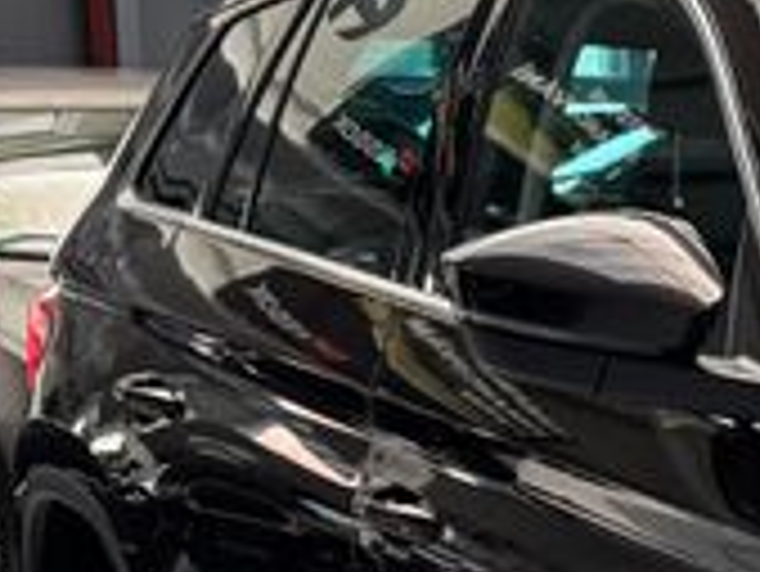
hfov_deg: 12.3
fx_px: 3186
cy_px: 824
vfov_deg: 10.0
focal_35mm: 145
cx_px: 1412
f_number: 1.78
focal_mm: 6.76
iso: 200
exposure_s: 1/73
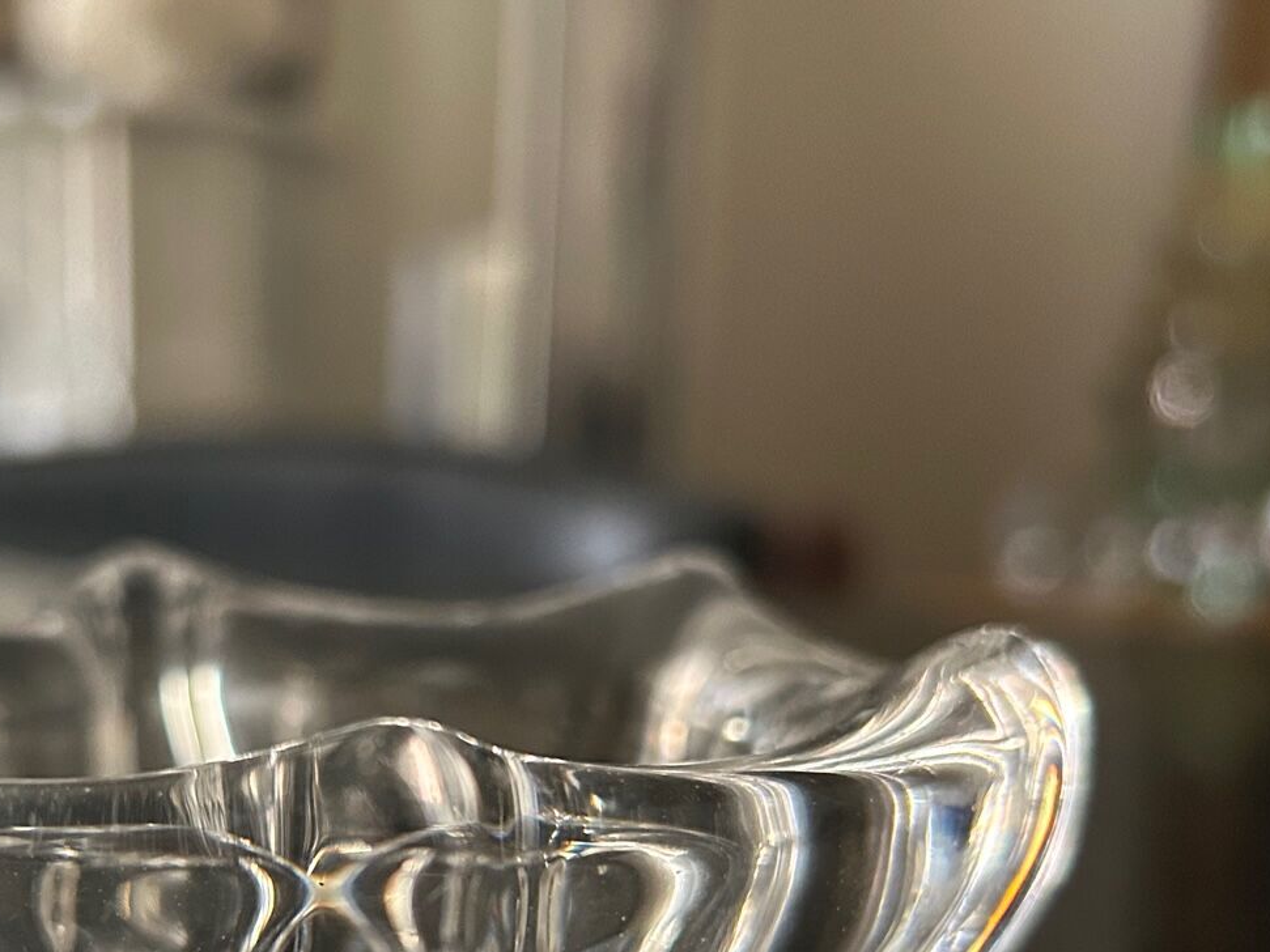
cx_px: 293
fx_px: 1981
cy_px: 874
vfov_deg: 26.1
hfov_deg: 34.7
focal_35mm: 54
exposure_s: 1/60
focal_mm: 5.7
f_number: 1.5
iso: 500
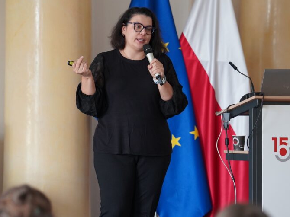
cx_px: 126
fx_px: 1844
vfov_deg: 6.7
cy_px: 123
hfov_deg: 9.0
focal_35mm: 220
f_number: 4
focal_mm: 149.8
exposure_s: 1/160
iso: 2500
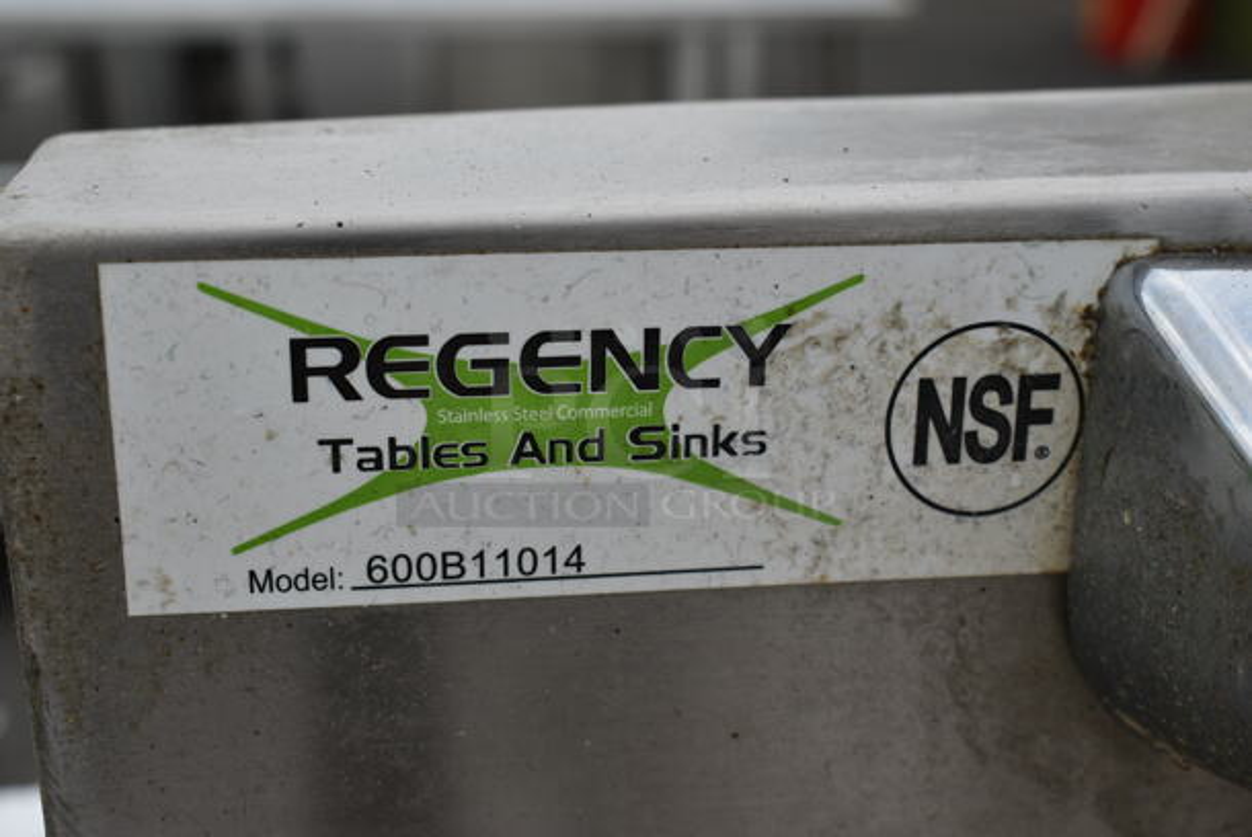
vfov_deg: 26.5
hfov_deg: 38.8
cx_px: 626
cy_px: 418
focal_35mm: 51
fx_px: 1775
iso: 100
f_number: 8
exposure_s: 1/250
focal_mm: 34
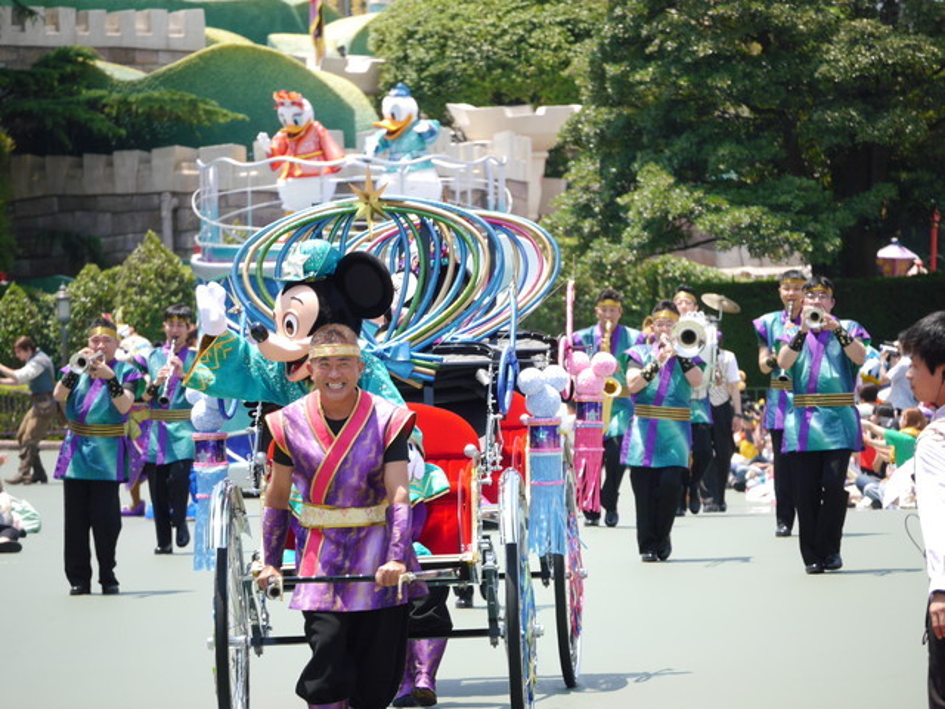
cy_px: 354
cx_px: 472
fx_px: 8190
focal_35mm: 300
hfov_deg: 6.6
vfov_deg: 5.0
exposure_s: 1/320
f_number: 5.6
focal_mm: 150
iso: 250
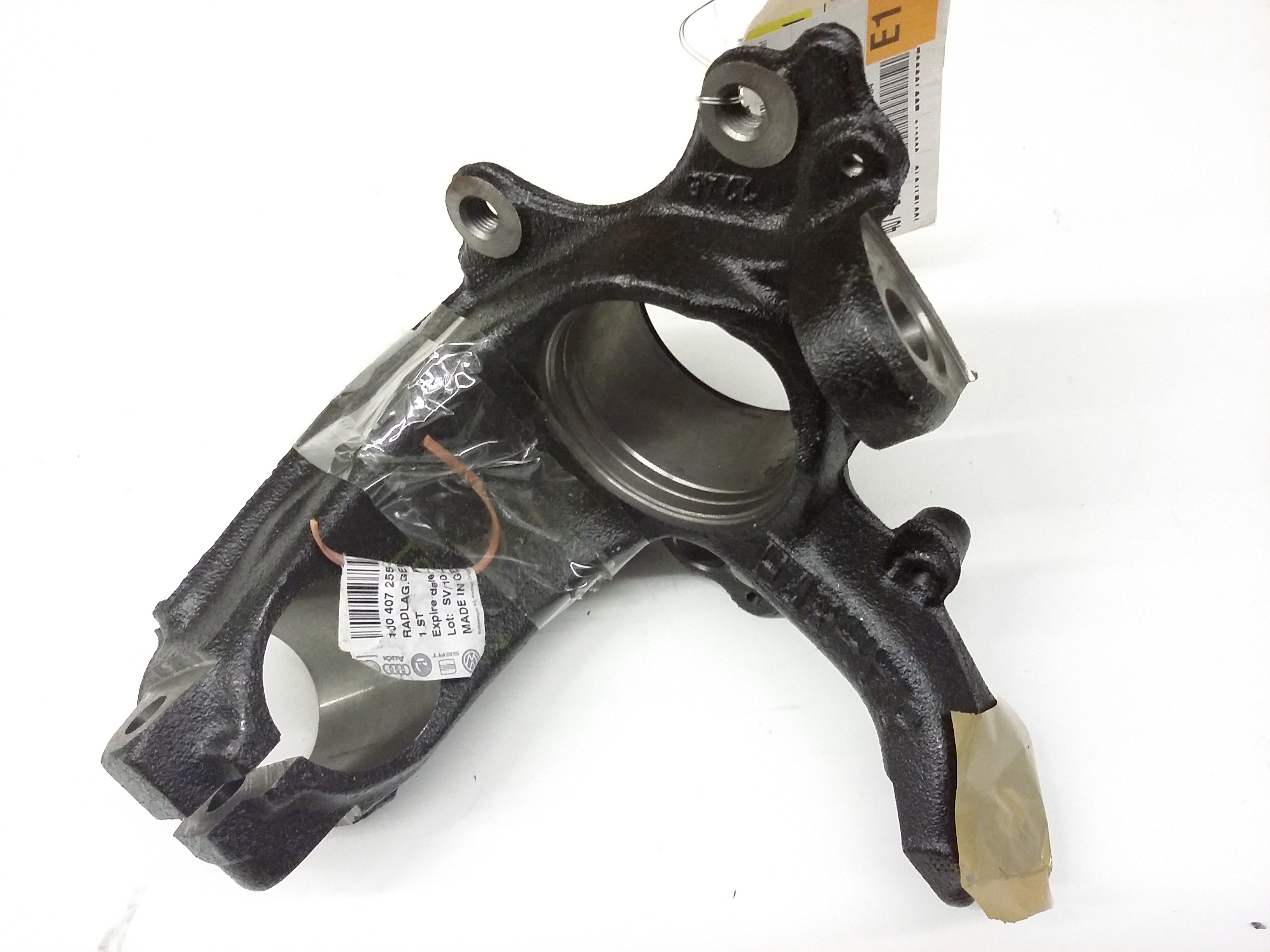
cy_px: 476
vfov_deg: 44.2
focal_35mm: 32
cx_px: 635
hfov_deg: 56.8
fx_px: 1174
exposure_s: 1/15
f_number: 2.4
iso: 320
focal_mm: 3.4
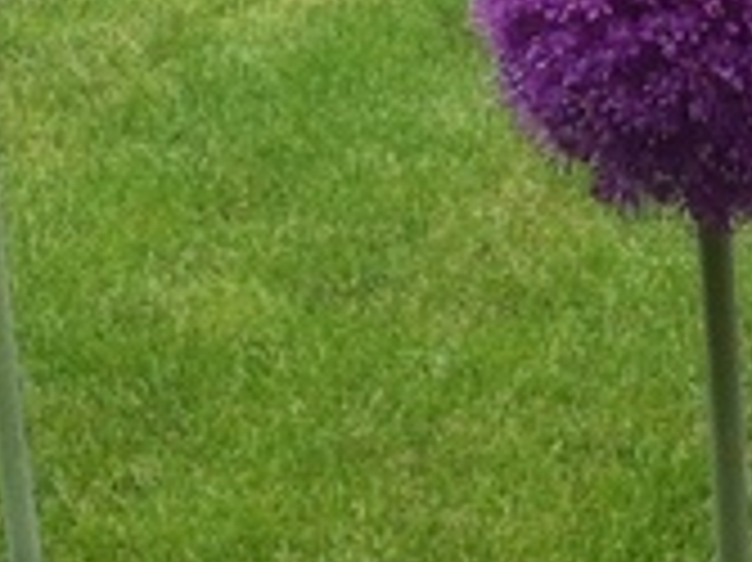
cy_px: -609
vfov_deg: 6.7
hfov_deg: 9.2
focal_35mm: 215
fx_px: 4667
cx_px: 320
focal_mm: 3.85
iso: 80
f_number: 2.8
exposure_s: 1/279
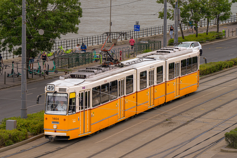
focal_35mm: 145
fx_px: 954
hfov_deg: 14.2
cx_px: 118
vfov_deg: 9.5
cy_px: 79
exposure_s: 1/500
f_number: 9
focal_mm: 145
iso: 400
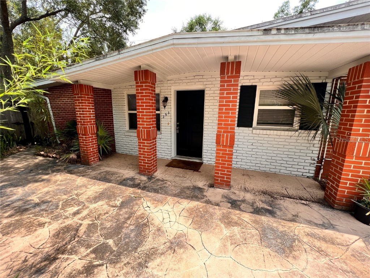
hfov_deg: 106.2
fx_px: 139
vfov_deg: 89.9
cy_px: 139
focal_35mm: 13
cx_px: 185
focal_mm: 1.57
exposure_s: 1/365
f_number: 1.8
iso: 32
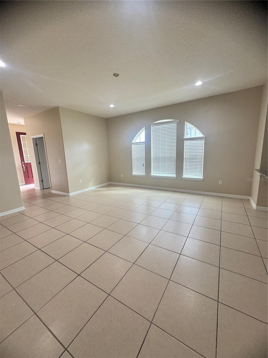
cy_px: 179
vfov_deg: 102.1
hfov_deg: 85.7
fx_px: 145
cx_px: 134
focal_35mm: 14
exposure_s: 1/99
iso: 80
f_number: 2.2
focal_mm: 2.22
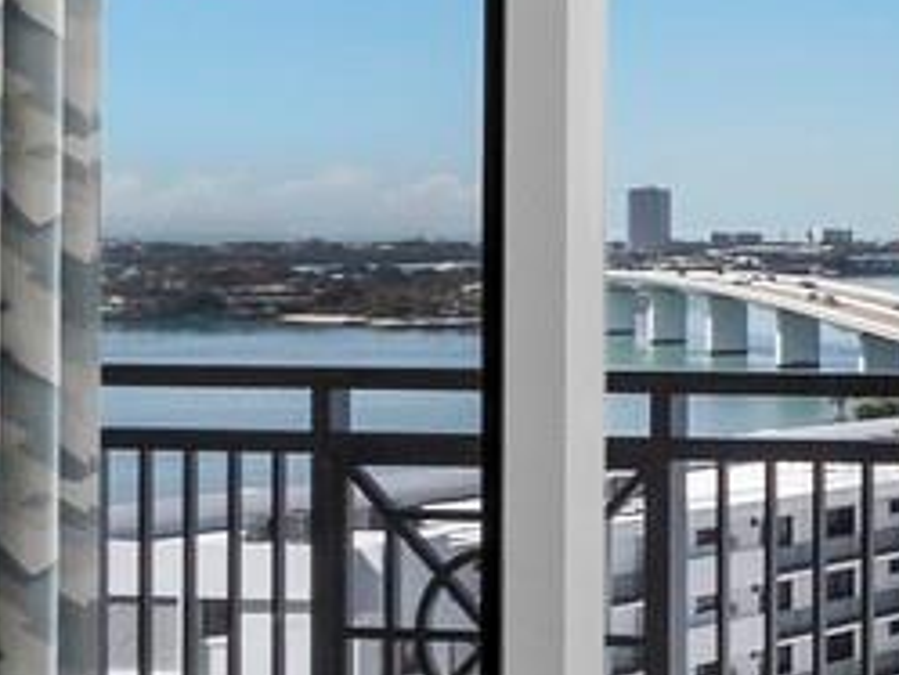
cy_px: 155
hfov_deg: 13.7
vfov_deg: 16.3
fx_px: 2338
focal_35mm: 90
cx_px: 2275
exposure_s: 1/8
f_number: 14
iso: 320
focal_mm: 7
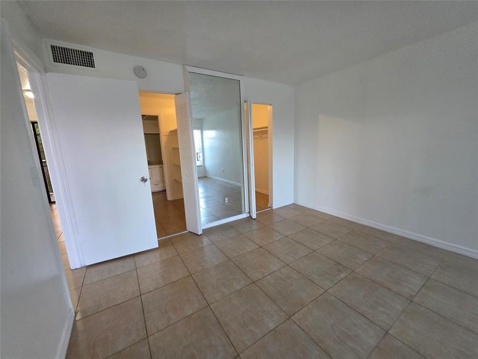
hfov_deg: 106.2
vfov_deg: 89.9
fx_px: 180
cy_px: 180
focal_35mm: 13
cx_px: 239
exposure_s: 1/60
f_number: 1.9
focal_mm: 2.2
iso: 320
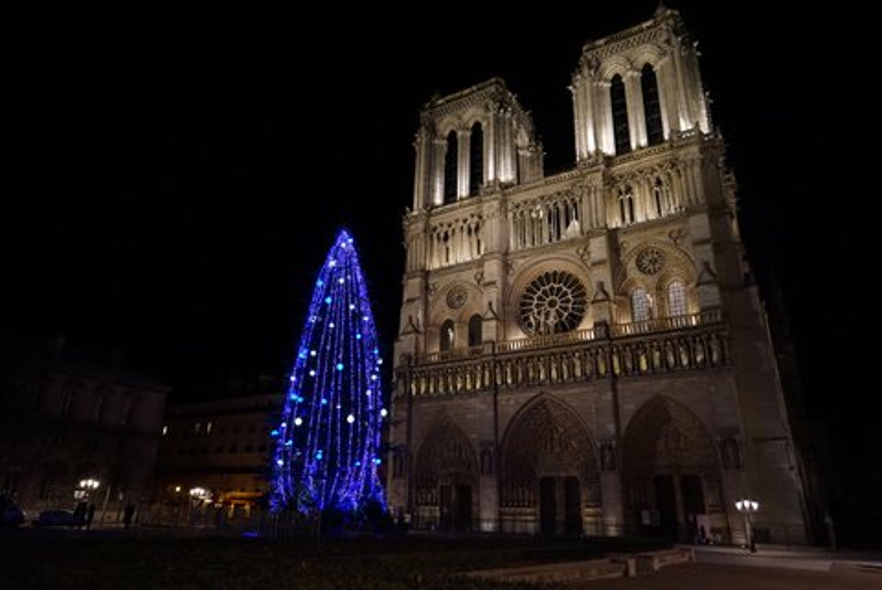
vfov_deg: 53.2
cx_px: 441
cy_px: 295
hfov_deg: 73.7
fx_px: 589
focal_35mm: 24
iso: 6400
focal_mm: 24
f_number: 4
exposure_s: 1/160
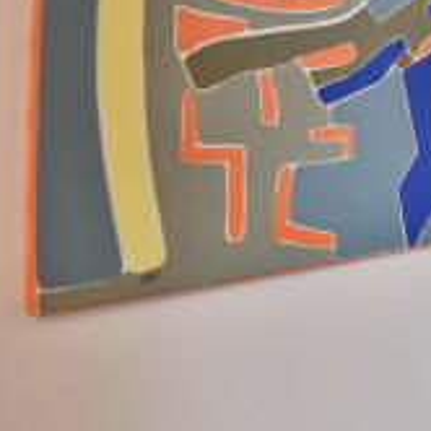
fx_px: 549
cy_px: 147
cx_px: 571
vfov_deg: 42.3
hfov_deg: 31.8
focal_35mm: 39
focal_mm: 16
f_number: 4
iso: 1600
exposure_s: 1/30
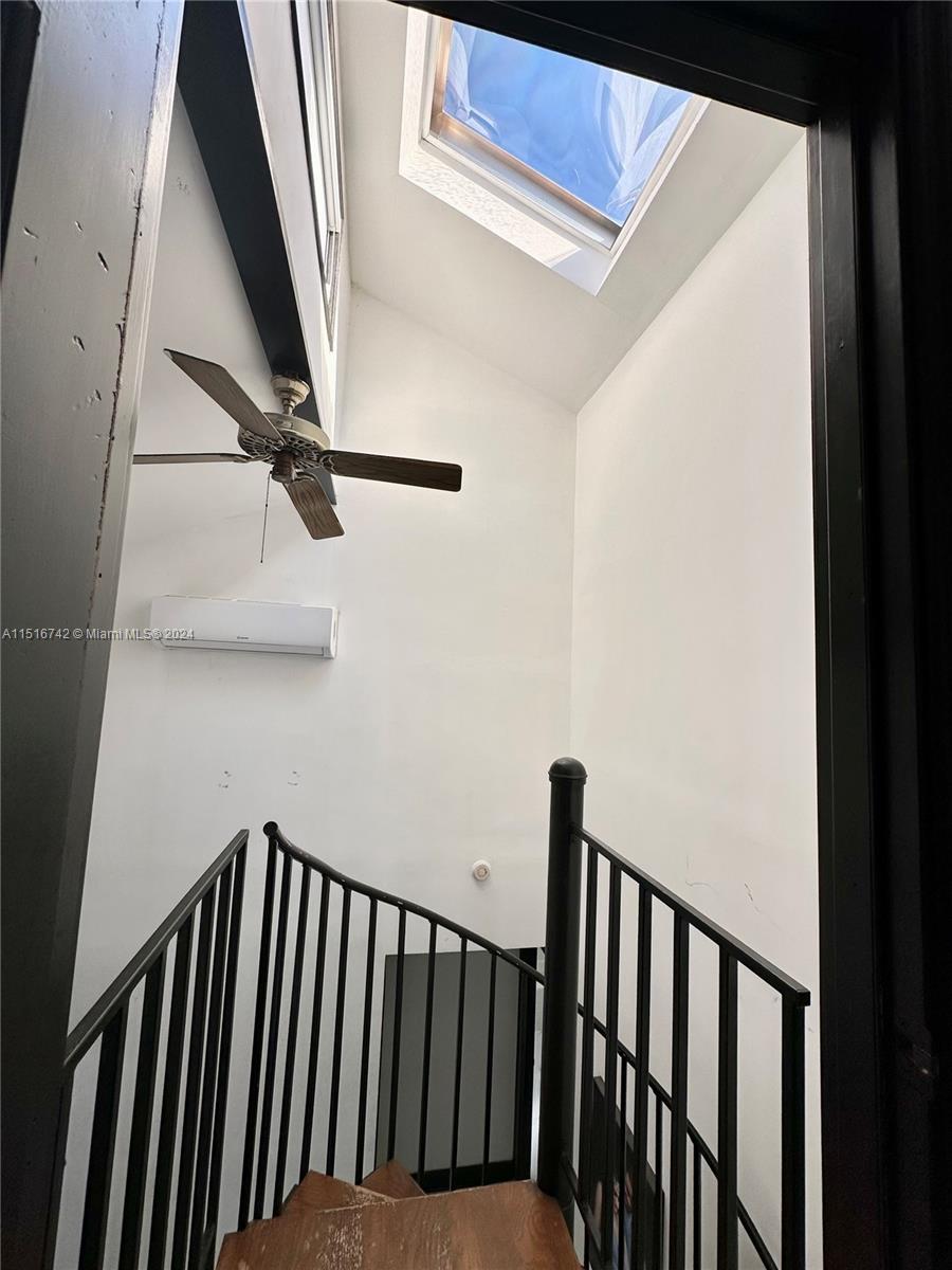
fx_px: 513
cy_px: 635
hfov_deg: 85.7
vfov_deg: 102.1
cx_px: 476
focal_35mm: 14
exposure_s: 1/113
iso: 40
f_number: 2.2
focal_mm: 2.22
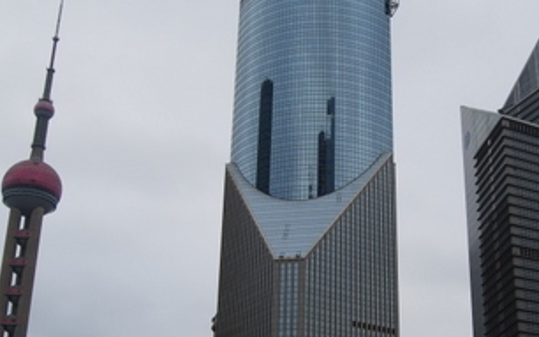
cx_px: 372
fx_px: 793
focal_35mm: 54
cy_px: 243
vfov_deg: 23.8
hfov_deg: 37.0
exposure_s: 1/160
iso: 100
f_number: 6.3
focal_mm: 18
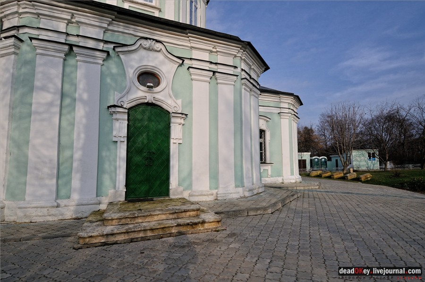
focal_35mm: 18
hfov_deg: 90.1
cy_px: 141
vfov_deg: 67.2
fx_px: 212
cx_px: 212
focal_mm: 12
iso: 320
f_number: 8
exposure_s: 1/1000
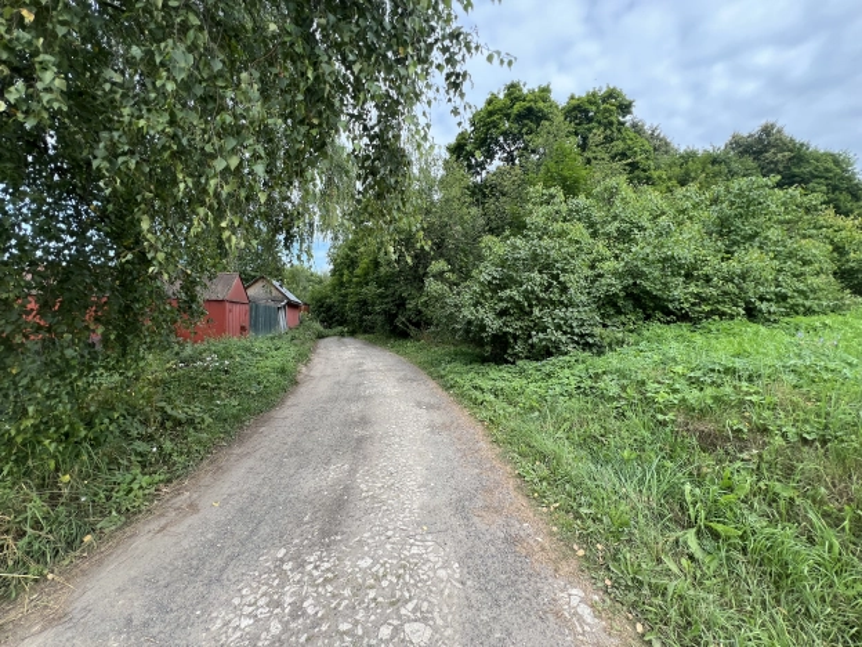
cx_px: 431
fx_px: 324
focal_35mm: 13
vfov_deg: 89.9
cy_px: 324
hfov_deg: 106.2
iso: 32
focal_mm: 1.57
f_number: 1.8
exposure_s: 1/298
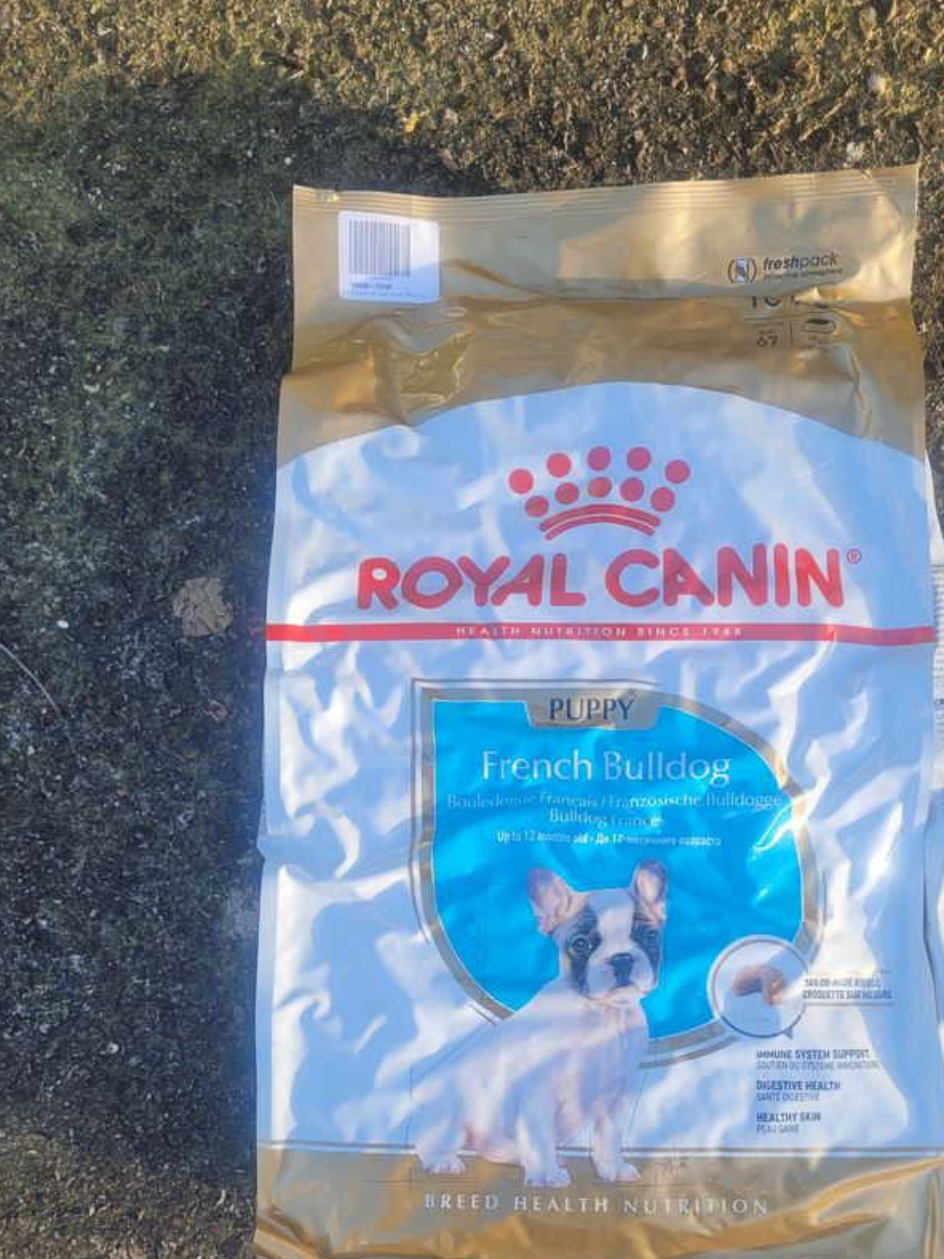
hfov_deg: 42.6
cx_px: 589
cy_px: 775
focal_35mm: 33
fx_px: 1200
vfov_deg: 54.8
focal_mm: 5.4
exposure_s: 1/370
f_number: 1.8
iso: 40
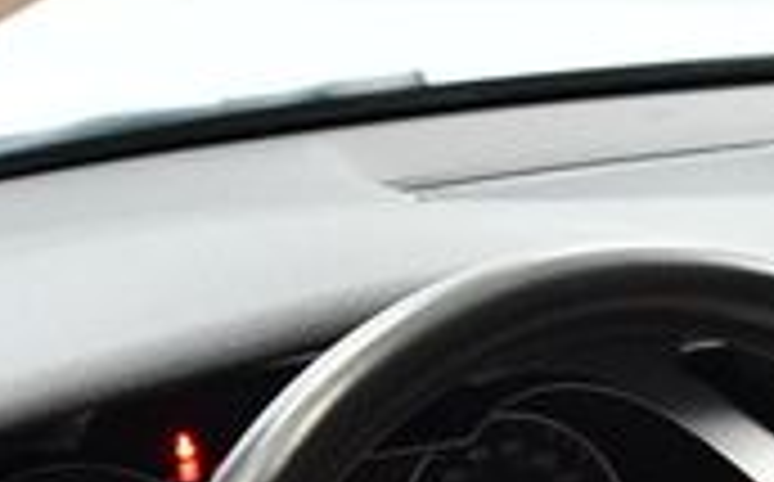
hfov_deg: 14.8
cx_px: 914
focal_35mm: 137
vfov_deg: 9.2
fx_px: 2886
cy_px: 815
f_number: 3.5
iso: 3200
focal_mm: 18
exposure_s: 1/60
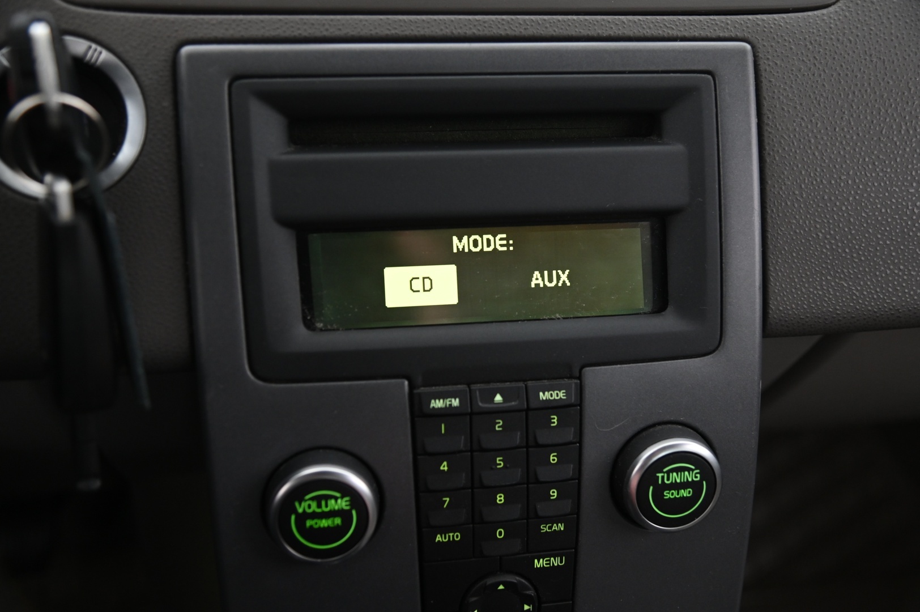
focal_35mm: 38
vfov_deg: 35.0
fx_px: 970
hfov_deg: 50.7
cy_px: 306
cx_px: 460
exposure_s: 1/15
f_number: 4
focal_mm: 38
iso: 2000
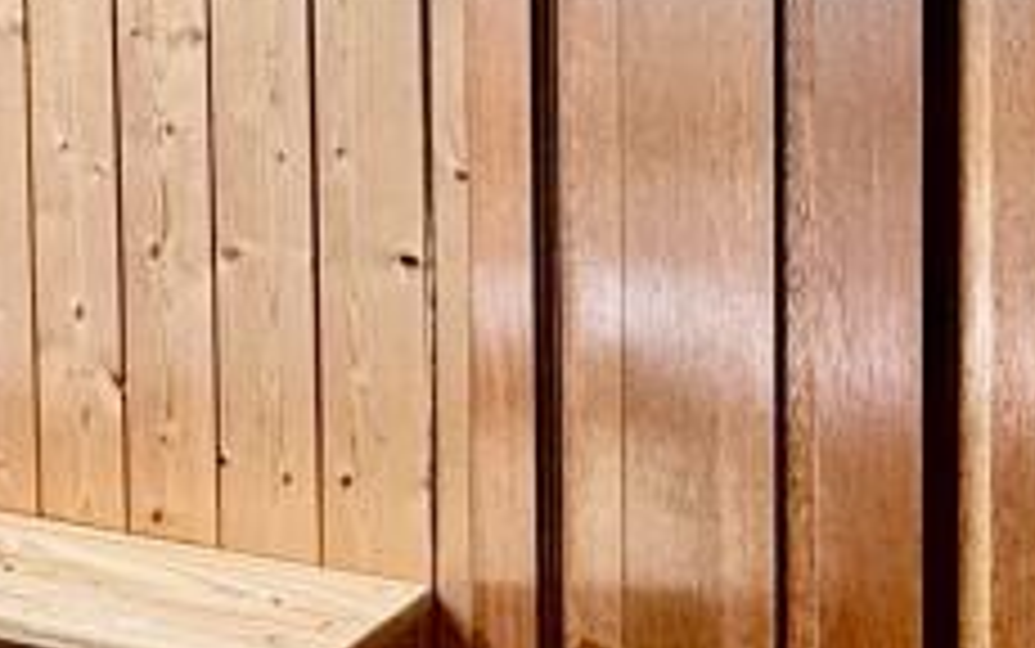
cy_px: 40
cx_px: 94
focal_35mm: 66
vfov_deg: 19.3
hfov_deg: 29.7
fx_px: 1863
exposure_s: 1/99
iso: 160
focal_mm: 2.22
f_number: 2.2
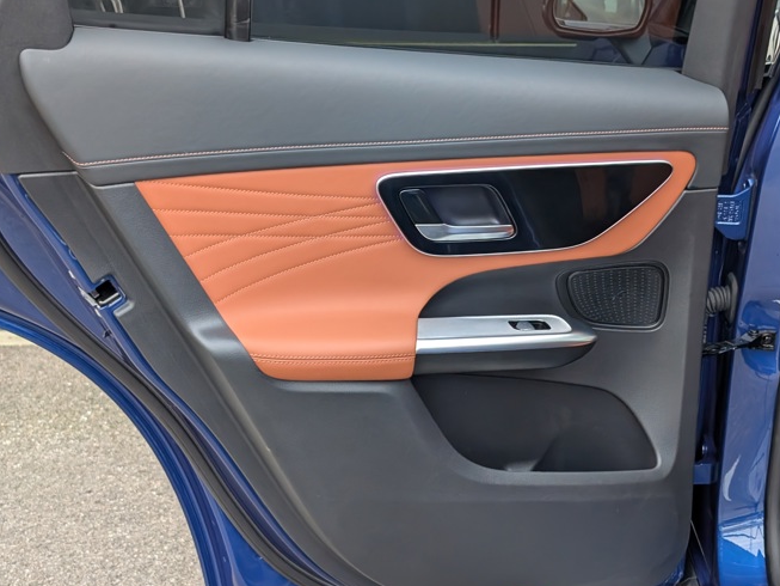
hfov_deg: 32.1
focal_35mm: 60
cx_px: 459
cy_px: 270
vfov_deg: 24.4
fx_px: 1352
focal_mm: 6.9
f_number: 1.68
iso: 347
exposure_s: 1/305
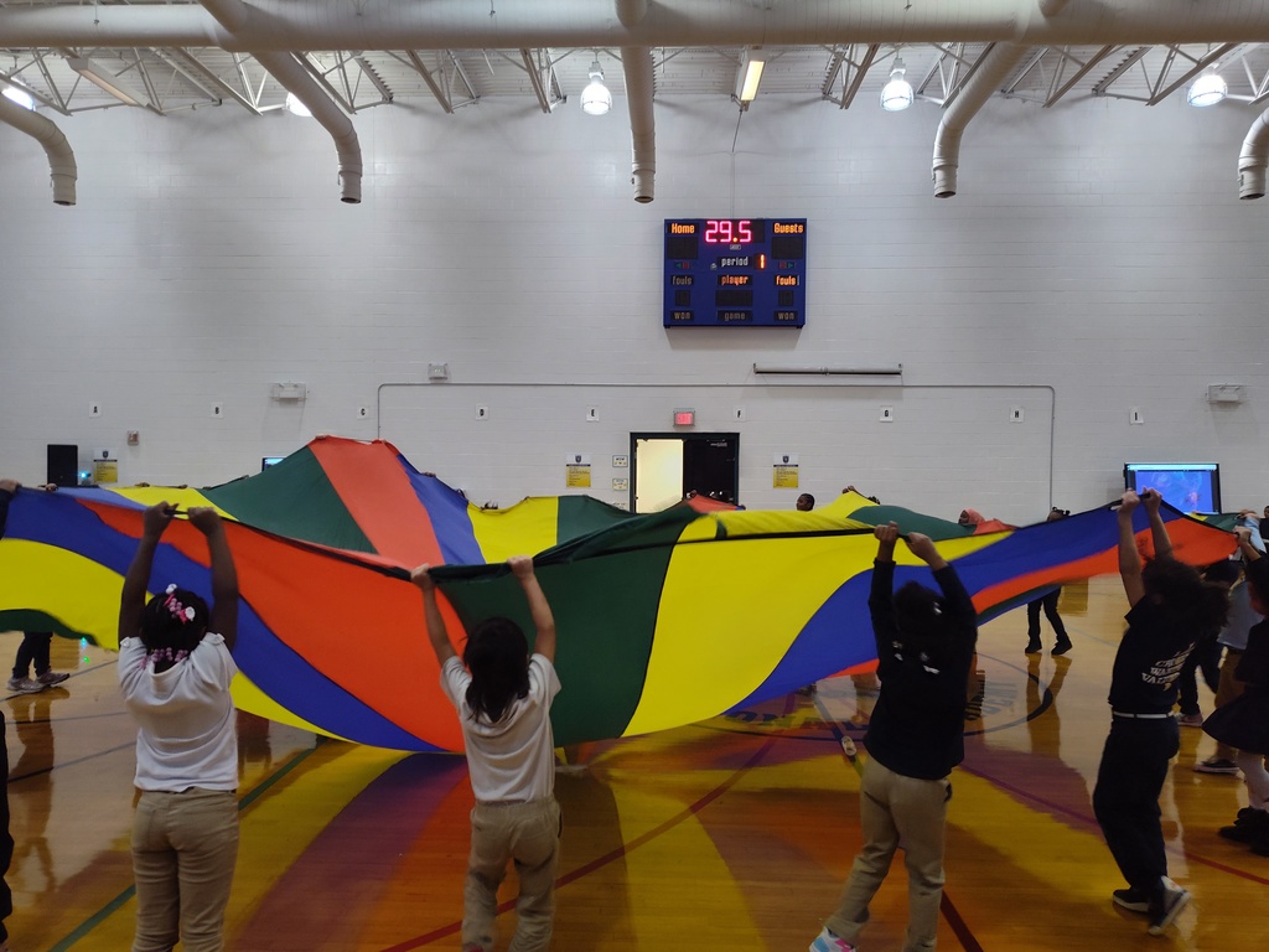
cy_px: 476
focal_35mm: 23
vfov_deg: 58.9
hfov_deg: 73.9
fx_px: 843
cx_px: 634
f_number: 1.8
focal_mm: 5.56
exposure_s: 1/60
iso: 650
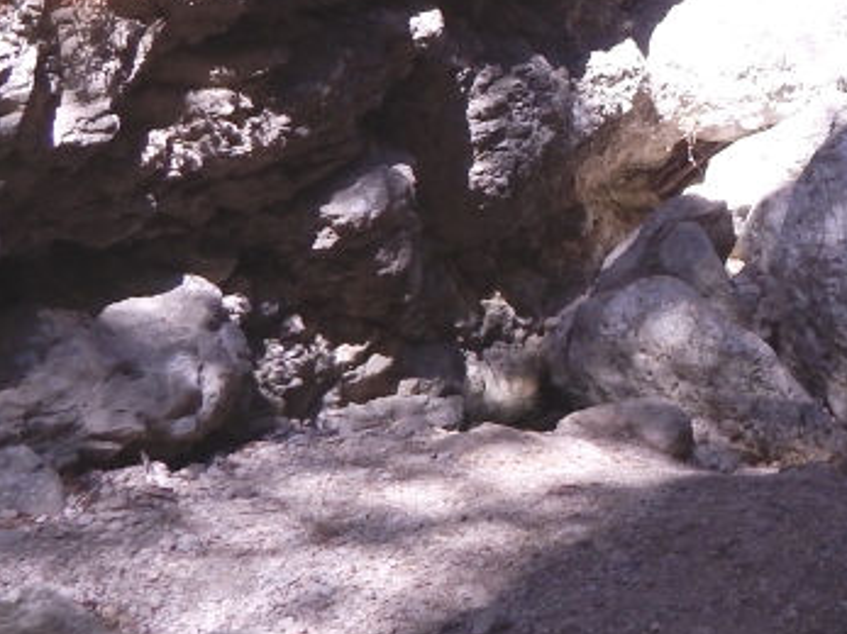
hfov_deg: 26.6
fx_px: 1590
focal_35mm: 65
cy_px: -34
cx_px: 1011
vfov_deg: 21.6
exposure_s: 1/800
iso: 125
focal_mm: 4
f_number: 3
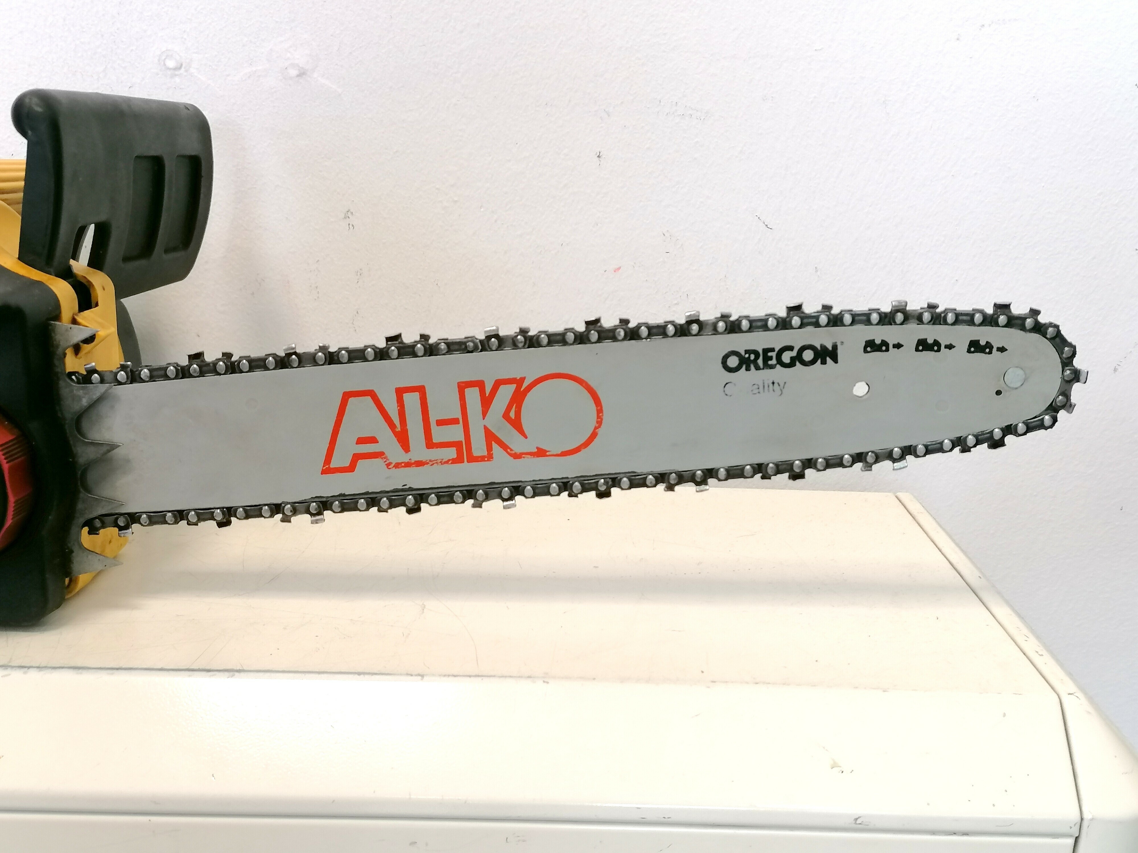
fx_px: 1151
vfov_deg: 40.7
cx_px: 569
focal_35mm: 35
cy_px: 426
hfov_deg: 52.6
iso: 160
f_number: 1.8
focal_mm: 4.75
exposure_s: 1/33.3
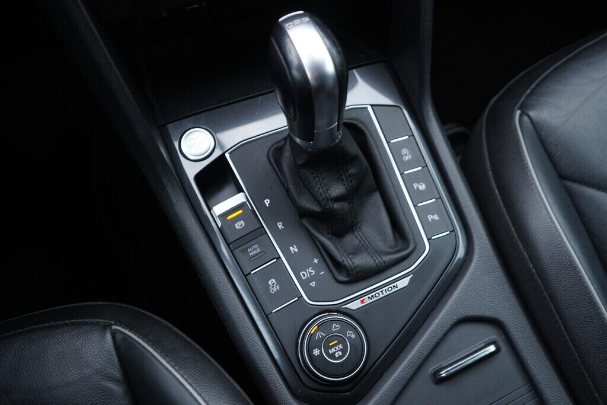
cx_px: 304
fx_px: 607
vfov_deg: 36.9
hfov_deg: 53.1
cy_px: 202
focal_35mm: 36
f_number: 2.8
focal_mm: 24
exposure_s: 1/40
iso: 250
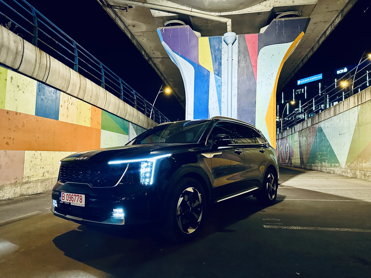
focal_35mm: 24
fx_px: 257
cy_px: 139
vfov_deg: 56.8
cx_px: 186
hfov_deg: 71.6
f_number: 1.78
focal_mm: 6.86
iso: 800
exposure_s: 1/51
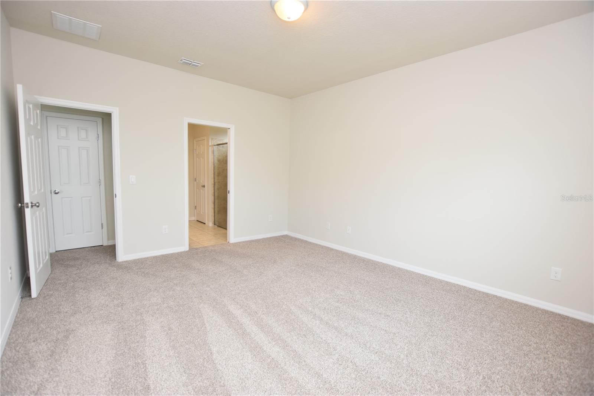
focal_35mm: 15
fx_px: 247
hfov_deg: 100.4
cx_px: 297
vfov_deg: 77.3
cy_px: 198
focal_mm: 10
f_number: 4
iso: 220
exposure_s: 1/60
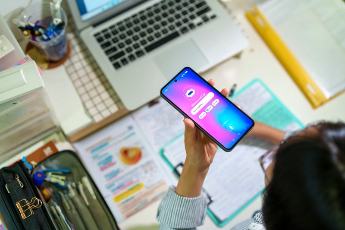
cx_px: 172
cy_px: 115
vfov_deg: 27.0
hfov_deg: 39.6
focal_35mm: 50
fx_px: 479
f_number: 2
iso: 400
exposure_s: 1/125
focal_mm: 50
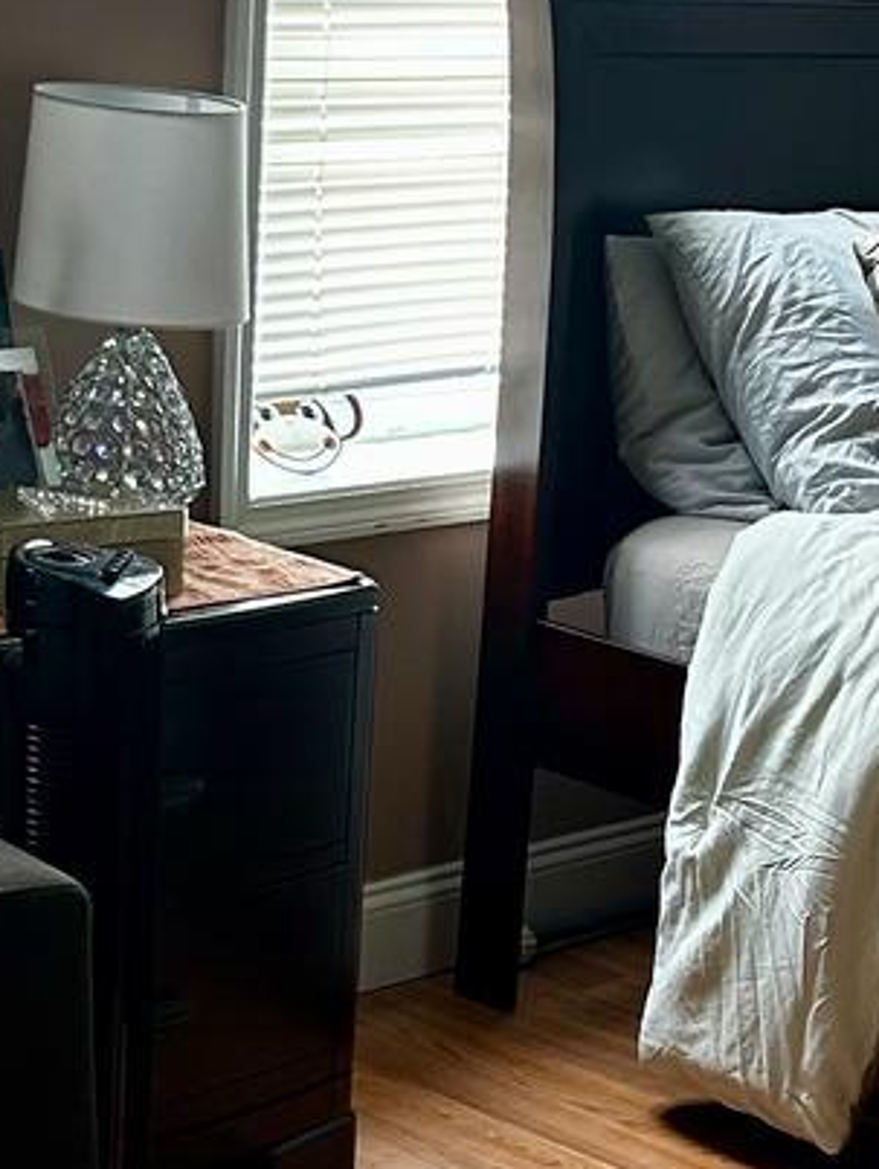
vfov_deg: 19.6
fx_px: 3347
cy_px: 954
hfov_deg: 14.9
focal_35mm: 99
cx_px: 699
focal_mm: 5.7
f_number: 1.5
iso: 125
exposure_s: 1/97
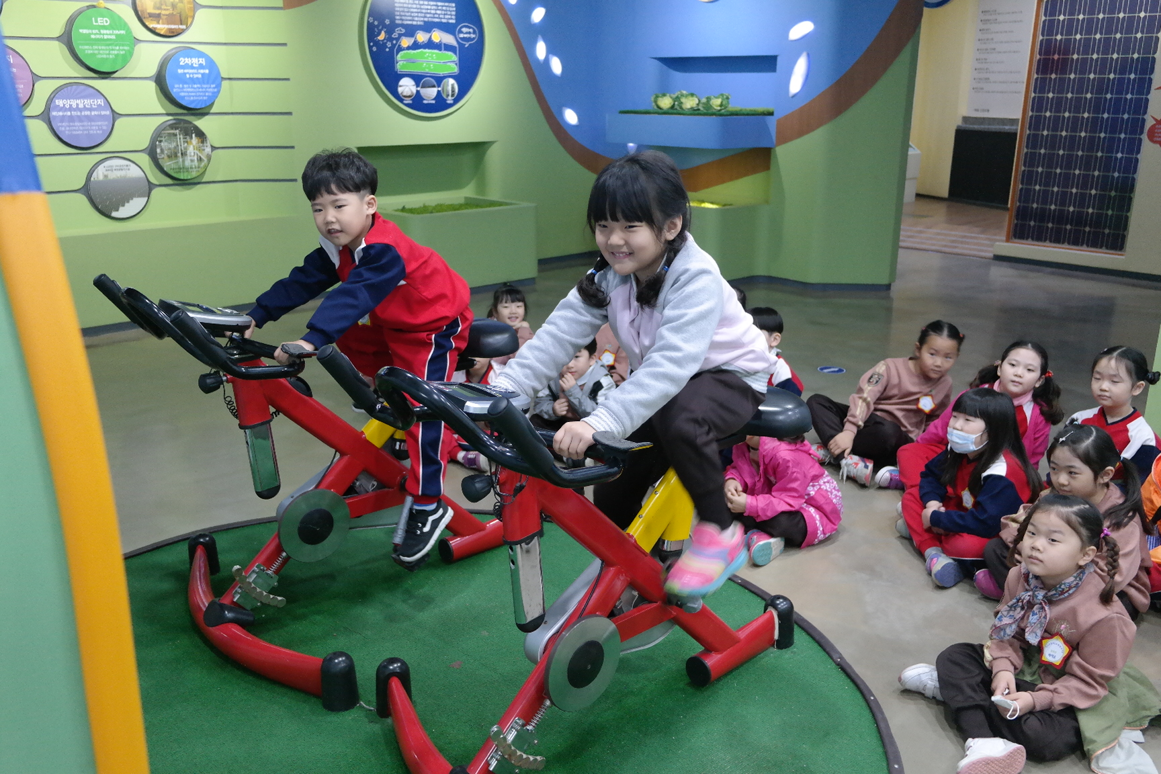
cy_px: 387
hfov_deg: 61.9
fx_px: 967
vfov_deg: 43.6
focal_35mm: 30
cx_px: 580
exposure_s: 1/40
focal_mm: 20
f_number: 3.5
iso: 1600
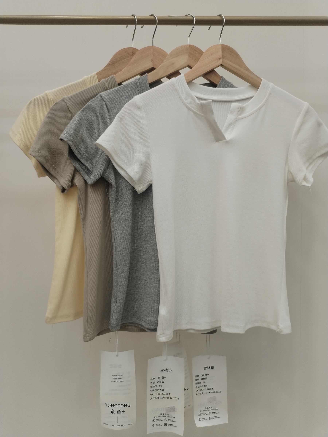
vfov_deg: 61.7
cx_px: 164
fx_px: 366
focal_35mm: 29
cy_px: 218
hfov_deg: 48.2
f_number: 1.8
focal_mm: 4.75
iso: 146
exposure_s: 1/120
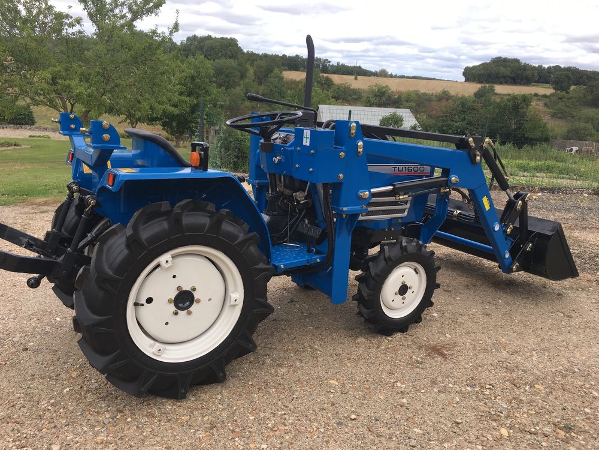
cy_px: 225
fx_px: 502
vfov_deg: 48.2
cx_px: 300
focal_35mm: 29
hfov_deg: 61.7
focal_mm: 4.15
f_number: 2.2
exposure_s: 1/651
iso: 25
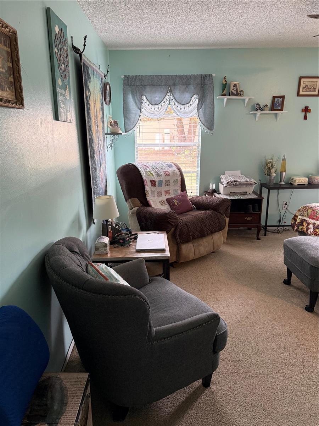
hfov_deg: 56.8
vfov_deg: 71.6
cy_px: 213
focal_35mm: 24
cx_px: 160
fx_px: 295
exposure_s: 1/60
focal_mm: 6.76
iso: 250
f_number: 1.78
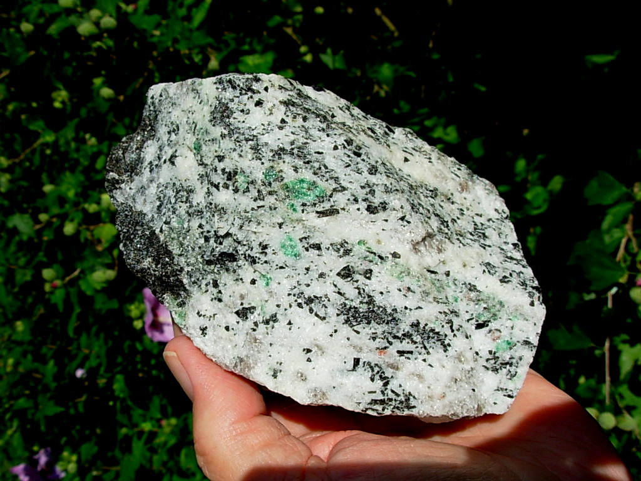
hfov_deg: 49.0
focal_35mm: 38
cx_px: 320
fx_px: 704
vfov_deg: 37.7
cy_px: 240
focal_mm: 6.3
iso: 50
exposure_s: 1/886
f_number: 4.9
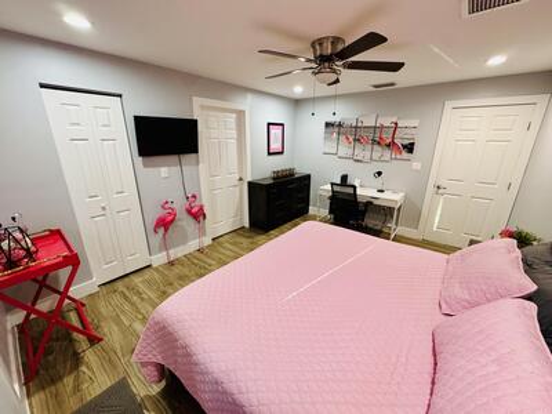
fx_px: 223
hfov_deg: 102.1
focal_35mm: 14
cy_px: 207
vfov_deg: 85.7
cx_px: 276
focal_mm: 2.22
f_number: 2.2
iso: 320
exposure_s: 1/60
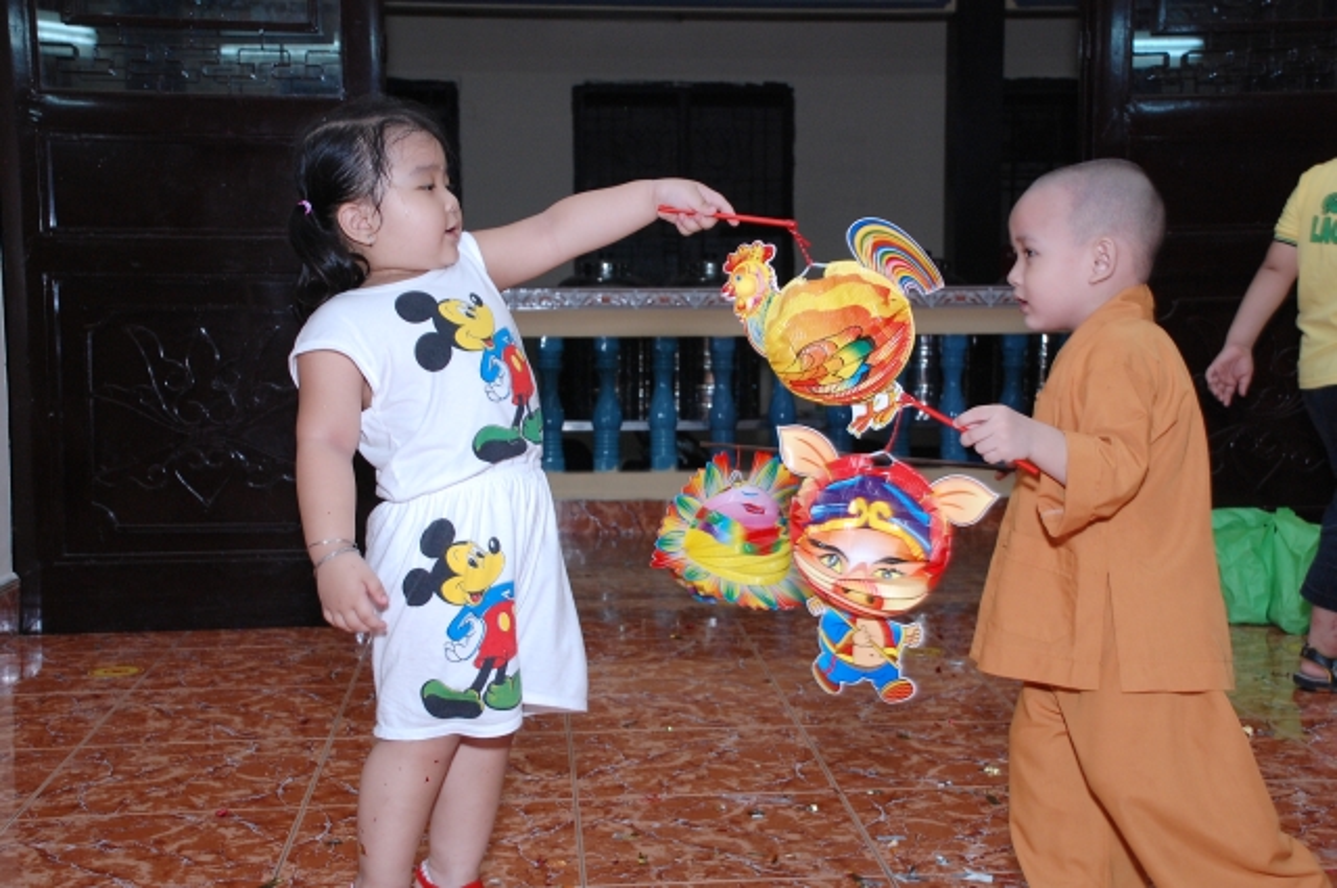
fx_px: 1780
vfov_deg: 28.0
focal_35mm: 48
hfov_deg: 41.2
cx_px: 668
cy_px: 444
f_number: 6.3
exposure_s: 1/60
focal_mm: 32
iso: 800
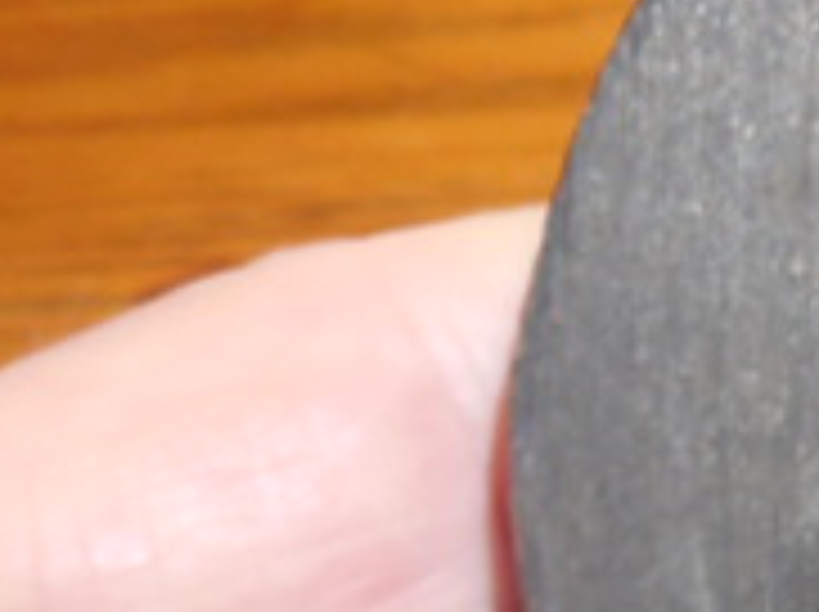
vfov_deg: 16.5
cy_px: 540
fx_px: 2079
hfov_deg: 19.9
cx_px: 1148
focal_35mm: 88
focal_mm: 4.5
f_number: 3.7
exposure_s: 1/15
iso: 400
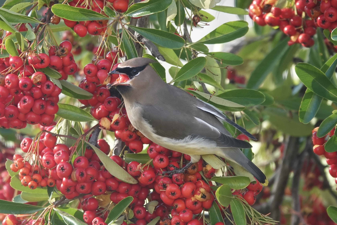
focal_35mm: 567
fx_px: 5308
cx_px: 168
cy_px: 112
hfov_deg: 3.6
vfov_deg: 2.4
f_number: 4
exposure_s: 1/250
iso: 400
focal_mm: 207.88
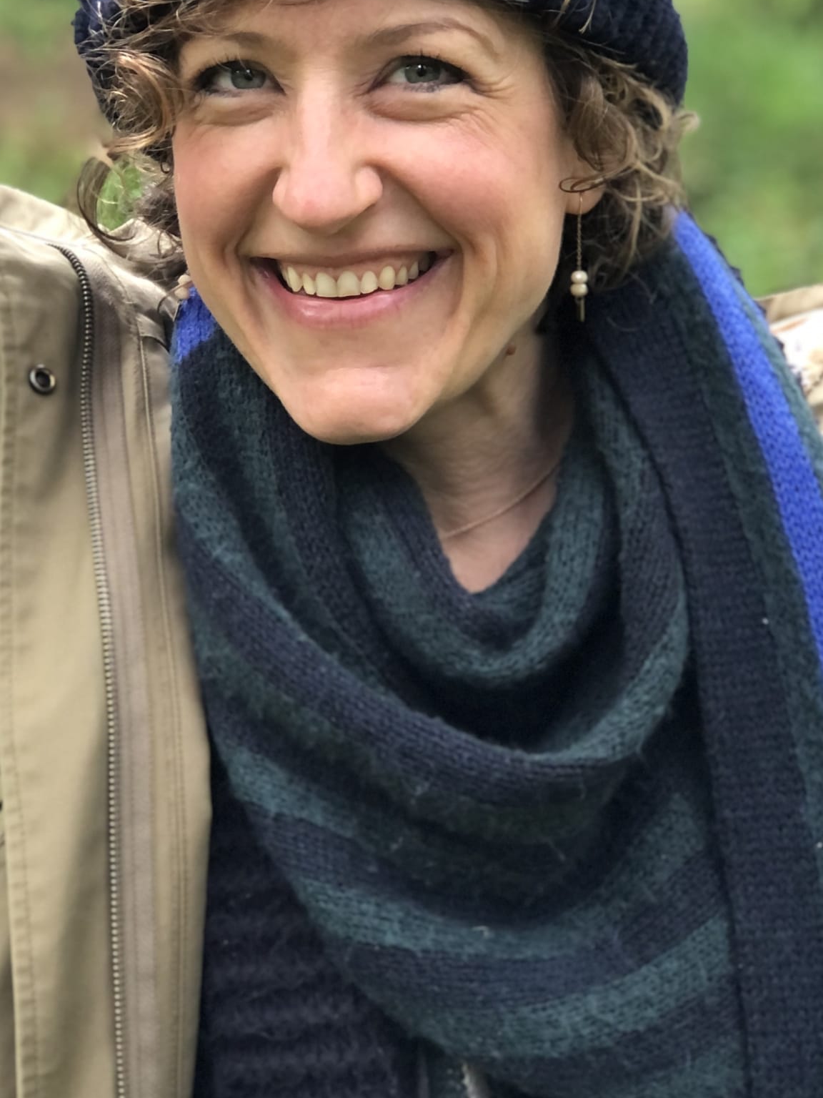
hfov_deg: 15.6
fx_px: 3012
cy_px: 413
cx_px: 331
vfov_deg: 20.6
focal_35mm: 95
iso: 50
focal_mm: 6.6
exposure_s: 1/30
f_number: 2.8
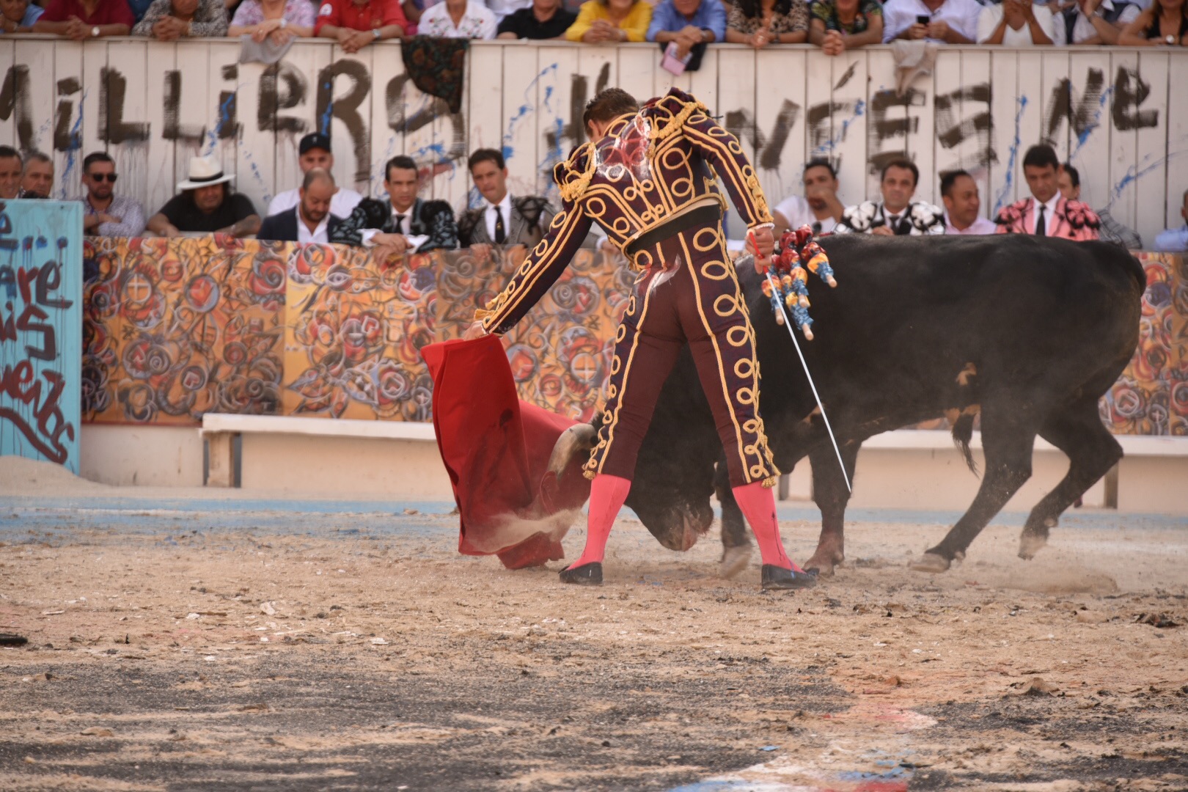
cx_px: 594
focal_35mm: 200
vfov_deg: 6.9
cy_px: 396
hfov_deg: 10.3
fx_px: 6599
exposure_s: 1/800
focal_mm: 200
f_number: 5.6
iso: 640
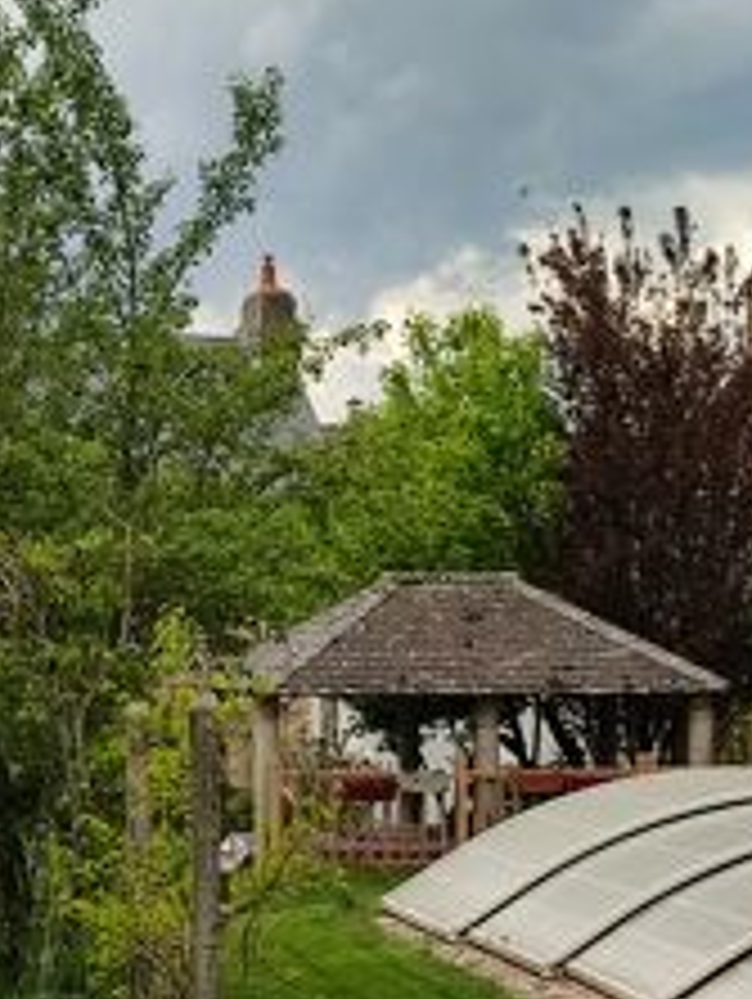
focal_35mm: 48
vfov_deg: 36.9
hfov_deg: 30.2
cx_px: 455
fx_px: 1388
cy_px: 916
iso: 50
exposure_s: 1/545
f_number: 1.9
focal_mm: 6.04
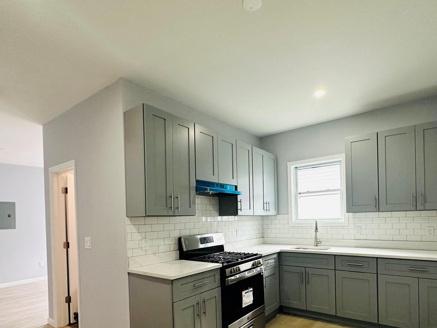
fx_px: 265
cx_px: 235
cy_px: 220
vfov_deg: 61.8
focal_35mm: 21
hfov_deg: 78.9
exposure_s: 1/120
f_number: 2.2
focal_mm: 2.22
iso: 250
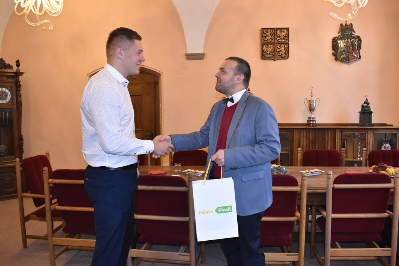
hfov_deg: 67.4
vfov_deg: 47.9
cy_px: 133
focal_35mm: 27
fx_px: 299
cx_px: 200
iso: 2800
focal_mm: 18
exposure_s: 1/60
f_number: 5.6
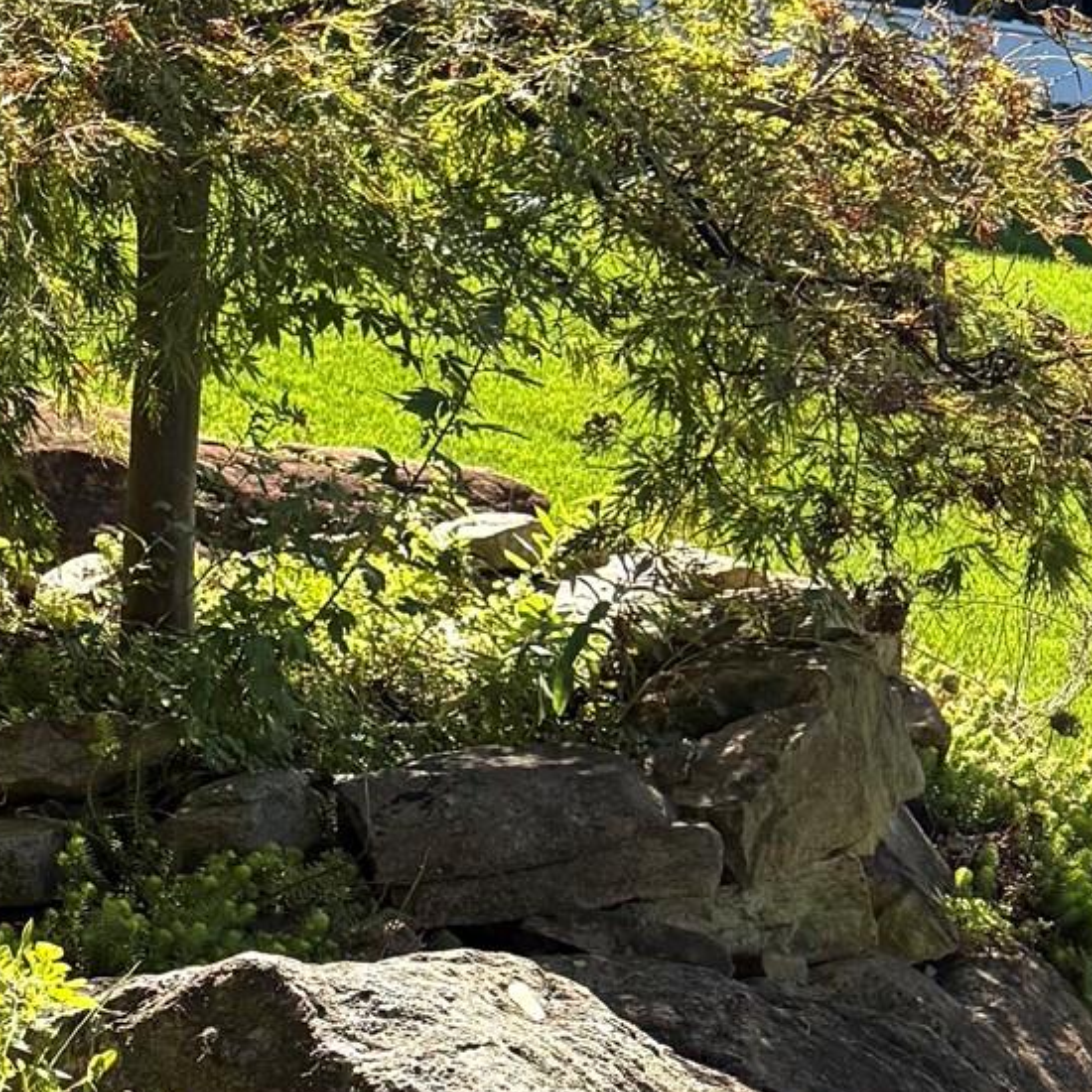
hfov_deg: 18.2
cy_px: -279
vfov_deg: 20.3
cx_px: -760
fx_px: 2820
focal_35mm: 79
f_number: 1.78
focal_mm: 6.76
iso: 100
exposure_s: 1/1901
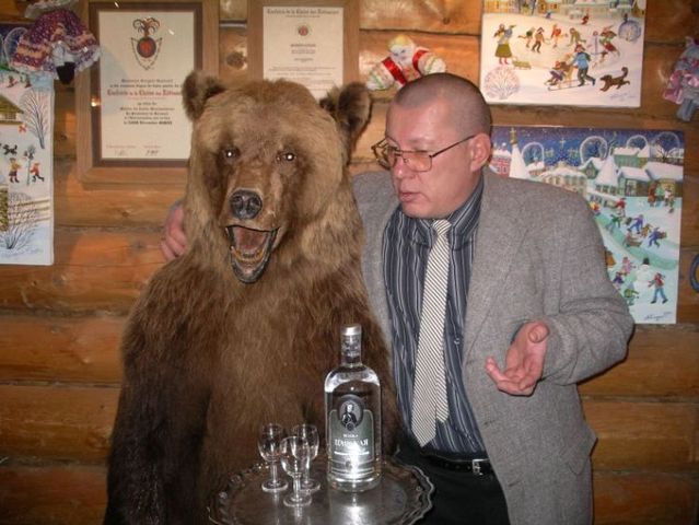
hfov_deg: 50.1
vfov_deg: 38.7
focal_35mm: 37
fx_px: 748
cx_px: 350
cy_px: 262
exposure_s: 1/40
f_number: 2.8
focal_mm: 7.8
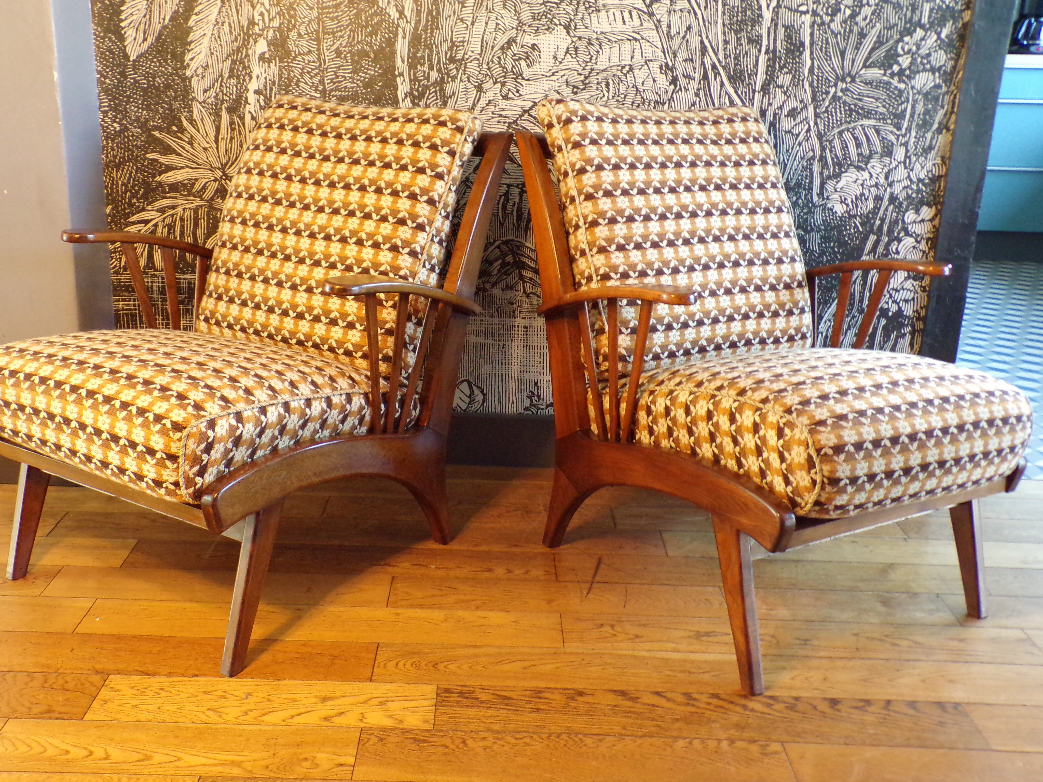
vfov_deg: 39.6
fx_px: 1085
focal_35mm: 36
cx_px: 504
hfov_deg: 51.3
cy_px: 373
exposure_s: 1/13
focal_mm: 5.8
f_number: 3.2
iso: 400
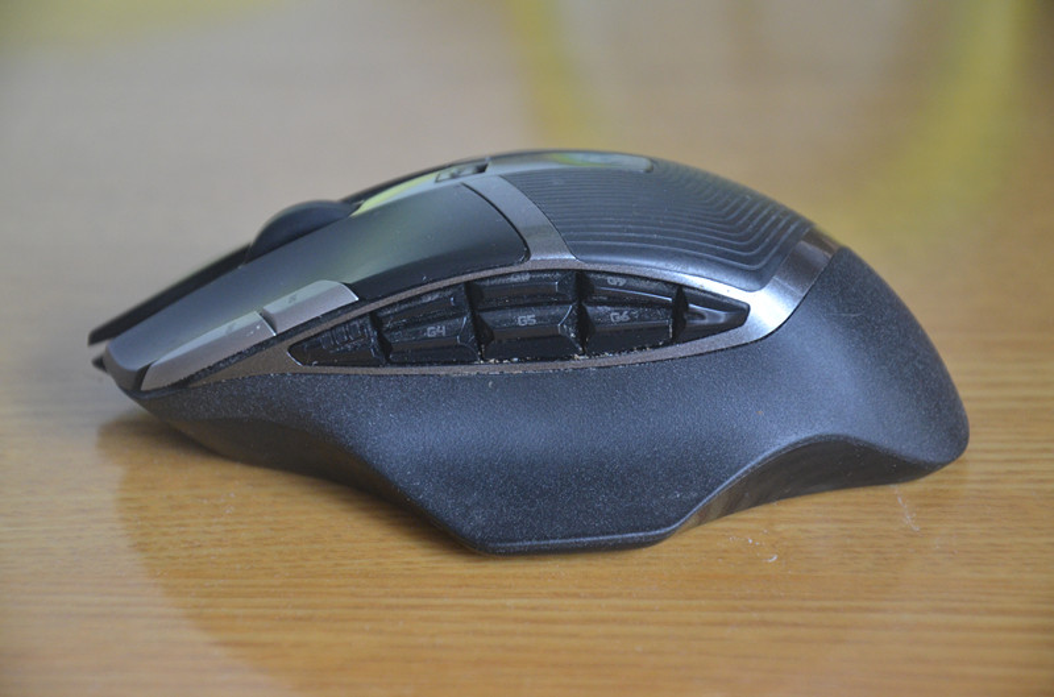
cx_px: 527
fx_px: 3942
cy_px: 348
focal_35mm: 135
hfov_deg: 15.2
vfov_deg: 10.1
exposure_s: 1/30
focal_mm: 90
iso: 1400
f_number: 5.6
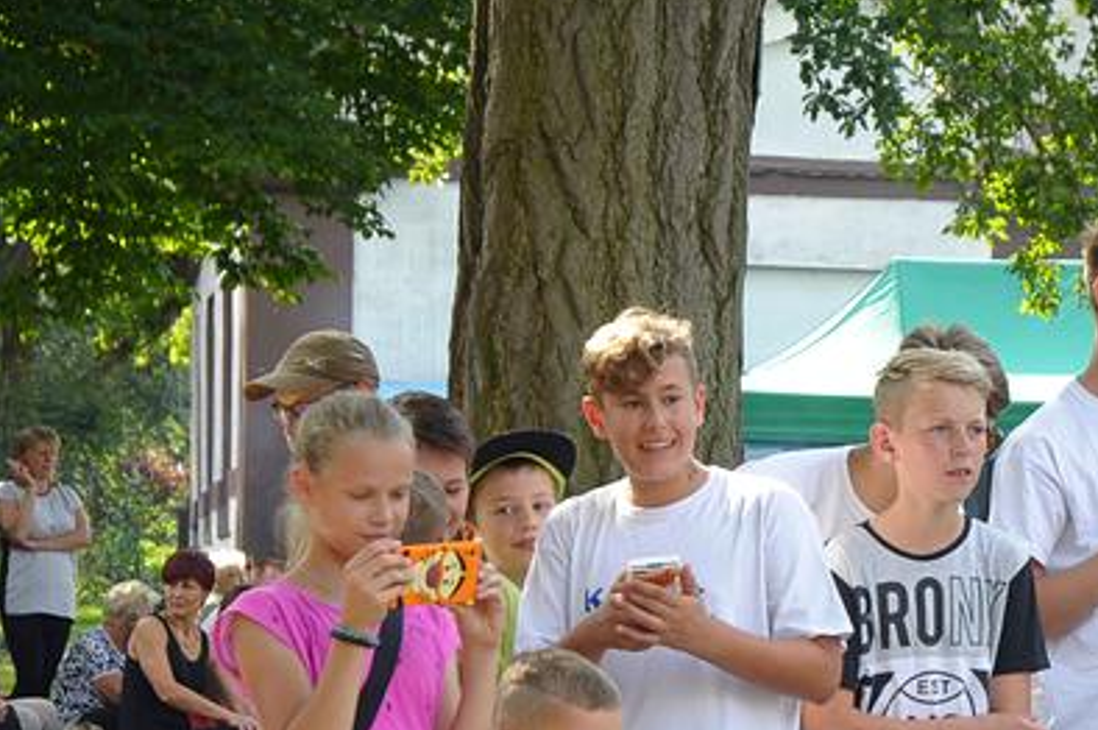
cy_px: 768
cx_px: 914
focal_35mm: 181
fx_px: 5516
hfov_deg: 11.3
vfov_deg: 7.5
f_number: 5.6
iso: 640
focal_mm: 56
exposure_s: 1/500
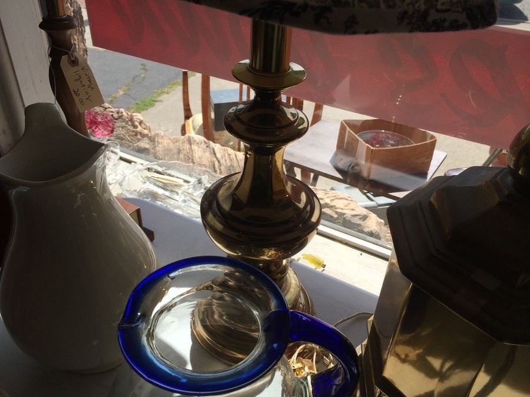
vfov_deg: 46.8
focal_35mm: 30
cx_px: 265
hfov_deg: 60.0
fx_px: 459
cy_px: 198
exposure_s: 1/1642
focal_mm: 4.12
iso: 40
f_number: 2.2
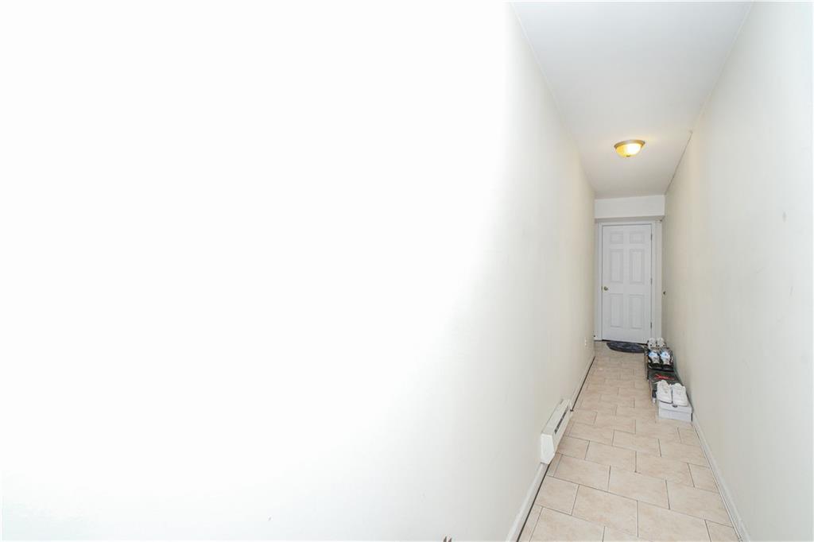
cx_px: 407
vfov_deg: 77.3
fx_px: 339
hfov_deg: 100.4
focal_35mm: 15
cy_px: 271
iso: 1000
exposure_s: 1/60
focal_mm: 10
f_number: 8
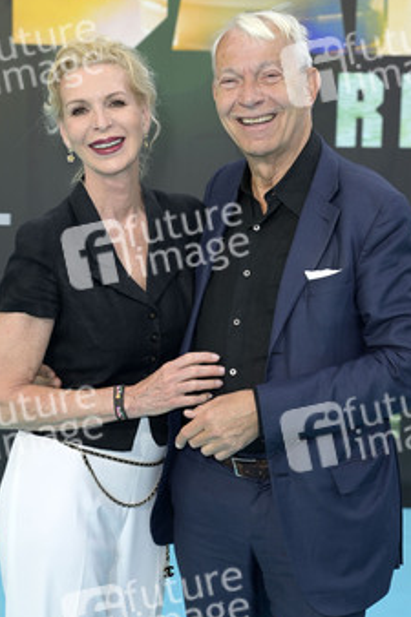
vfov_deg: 18.8
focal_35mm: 109
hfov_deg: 12.6
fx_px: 1868
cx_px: 208
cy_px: 338
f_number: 5.6
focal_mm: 92
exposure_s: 1/250
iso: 320
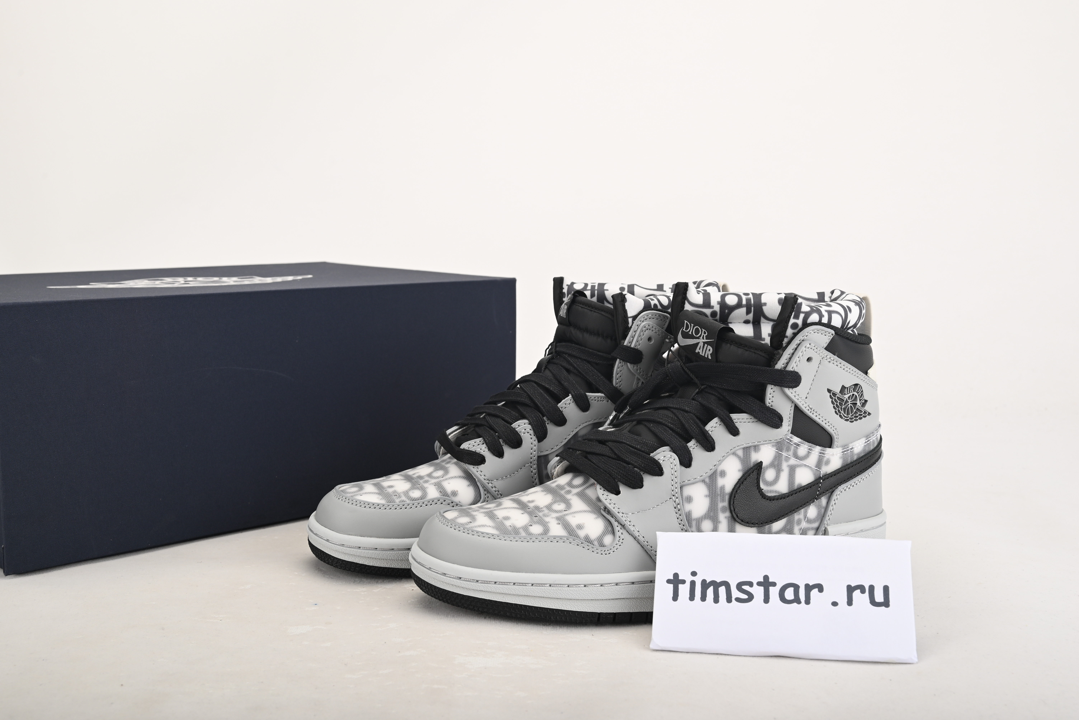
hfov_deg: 46.4
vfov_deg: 31.9
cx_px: 540
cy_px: 360
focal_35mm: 42
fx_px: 1259
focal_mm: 42
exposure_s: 1/200
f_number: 11
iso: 100
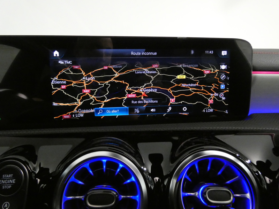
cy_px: 104
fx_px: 169
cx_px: 140
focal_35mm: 21
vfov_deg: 63.4
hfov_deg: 79.0
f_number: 2.9
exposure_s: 1/50
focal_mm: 3.8
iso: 1600
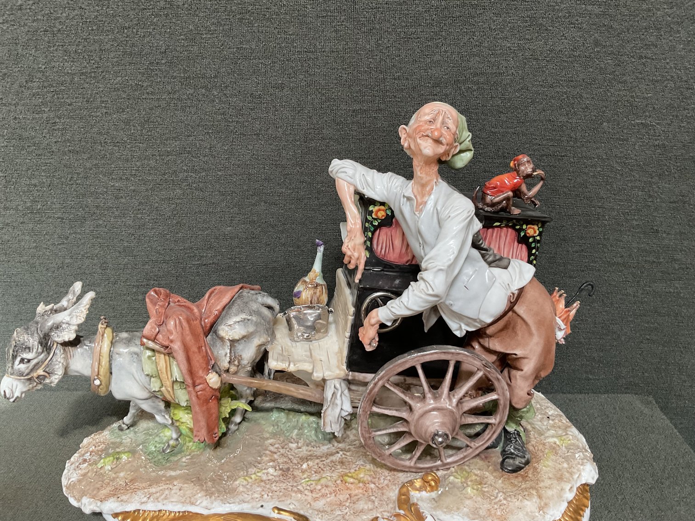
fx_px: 582
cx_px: 348
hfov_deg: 61.7
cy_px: 260
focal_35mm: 29
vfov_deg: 48.2
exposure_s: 1/50
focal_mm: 3
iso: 100
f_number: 1.8
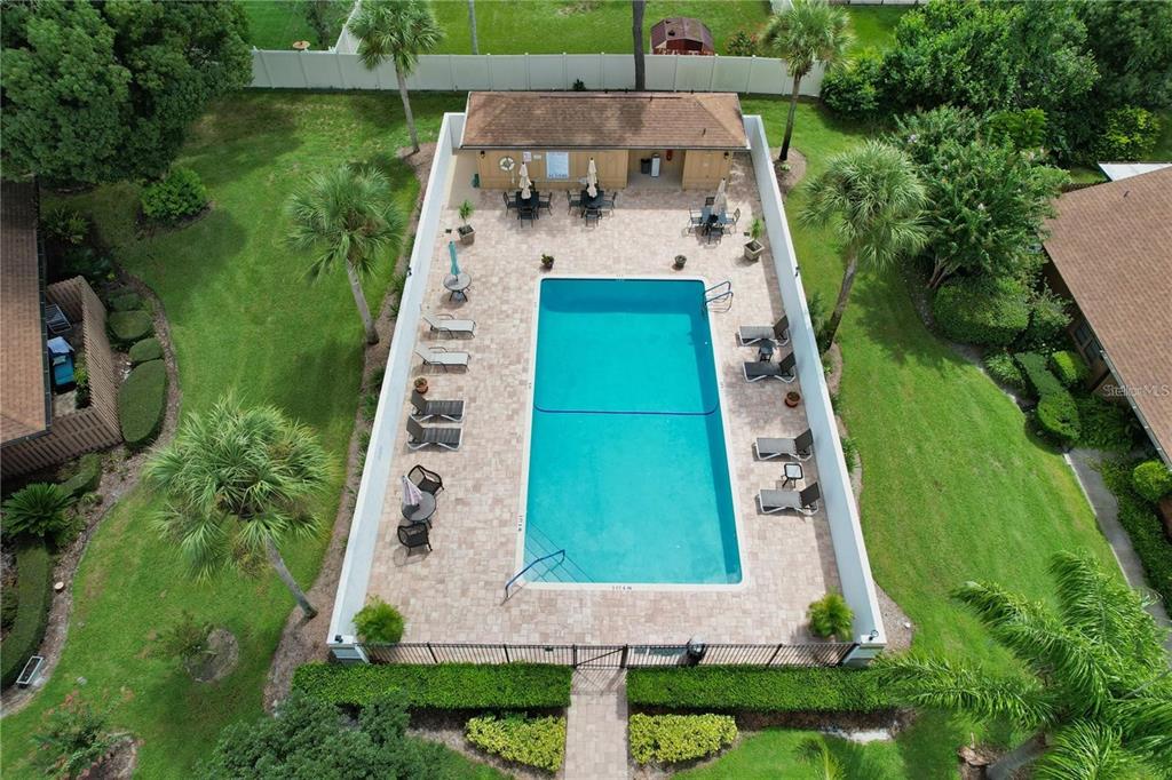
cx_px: 586
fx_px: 716
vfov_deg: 57.2
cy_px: 390
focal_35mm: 22
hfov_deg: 78.6
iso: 200
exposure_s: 1/2000
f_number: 2.8
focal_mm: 8.38
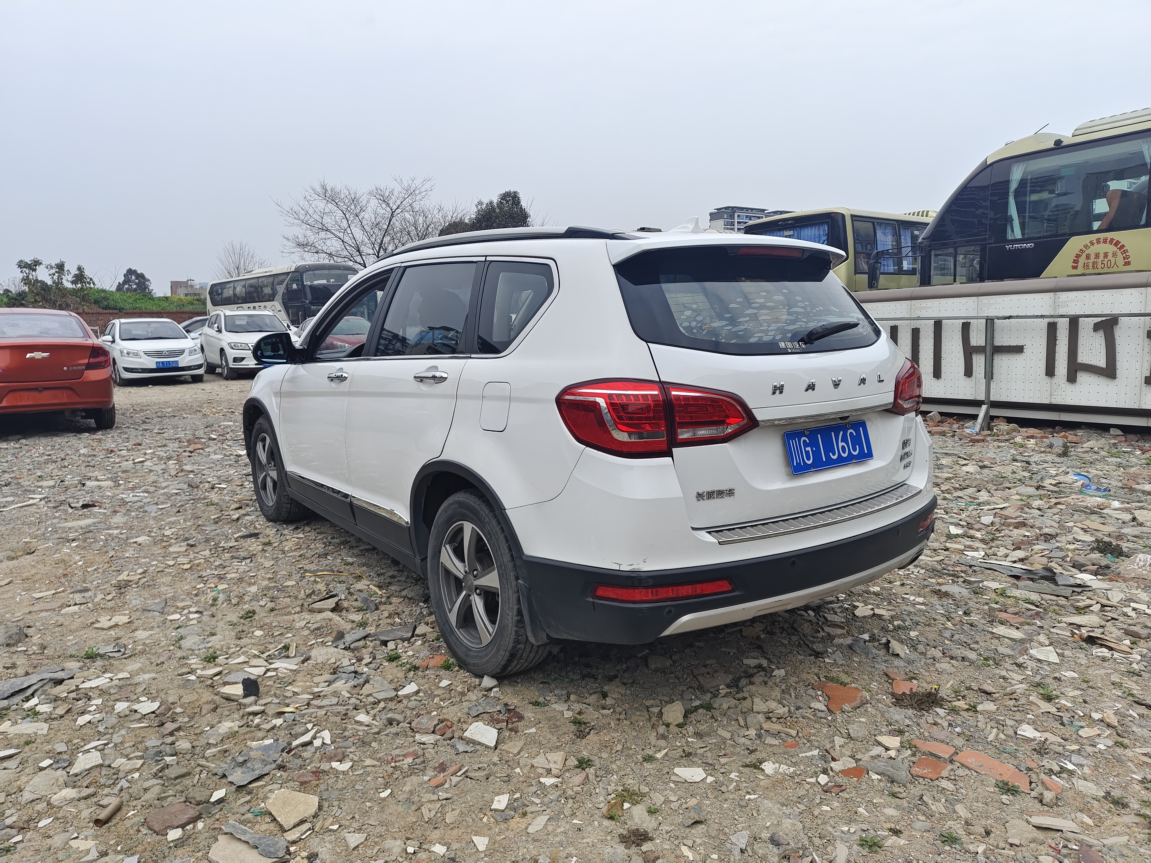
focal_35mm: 23
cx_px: 576
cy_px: 432
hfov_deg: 73.9
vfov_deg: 58.9
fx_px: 765
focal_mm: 5.56
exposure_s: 1/751
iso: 71
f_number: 1.88
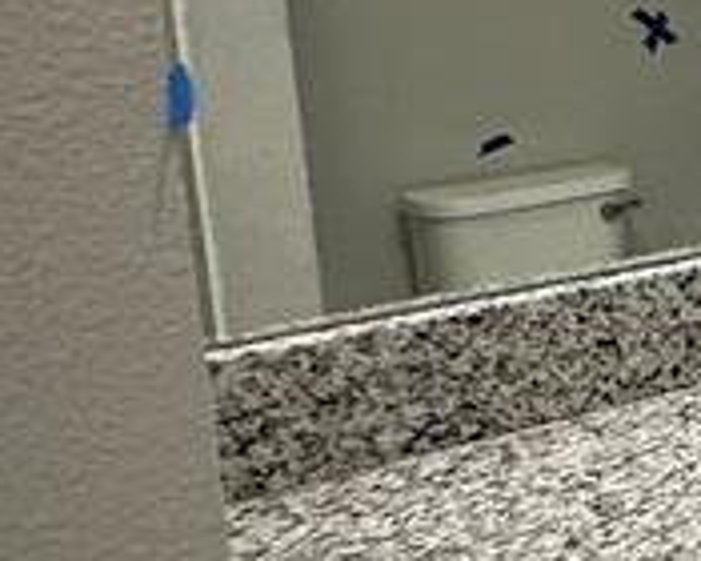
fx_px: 1660
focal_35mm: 80
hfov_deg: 16.1
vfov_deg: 18.9
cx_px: 1534
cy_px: 80
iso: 160
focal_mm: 2.22
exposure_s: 1/120
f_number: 2.2
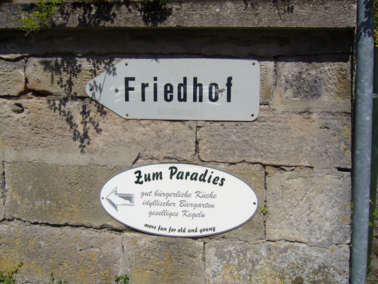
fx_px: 382
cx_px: 189
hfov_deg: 52.6
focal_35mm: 35
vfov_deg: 40.7
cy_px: 142
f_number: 5.6
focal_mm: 5.8
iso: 80
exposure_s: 1/800
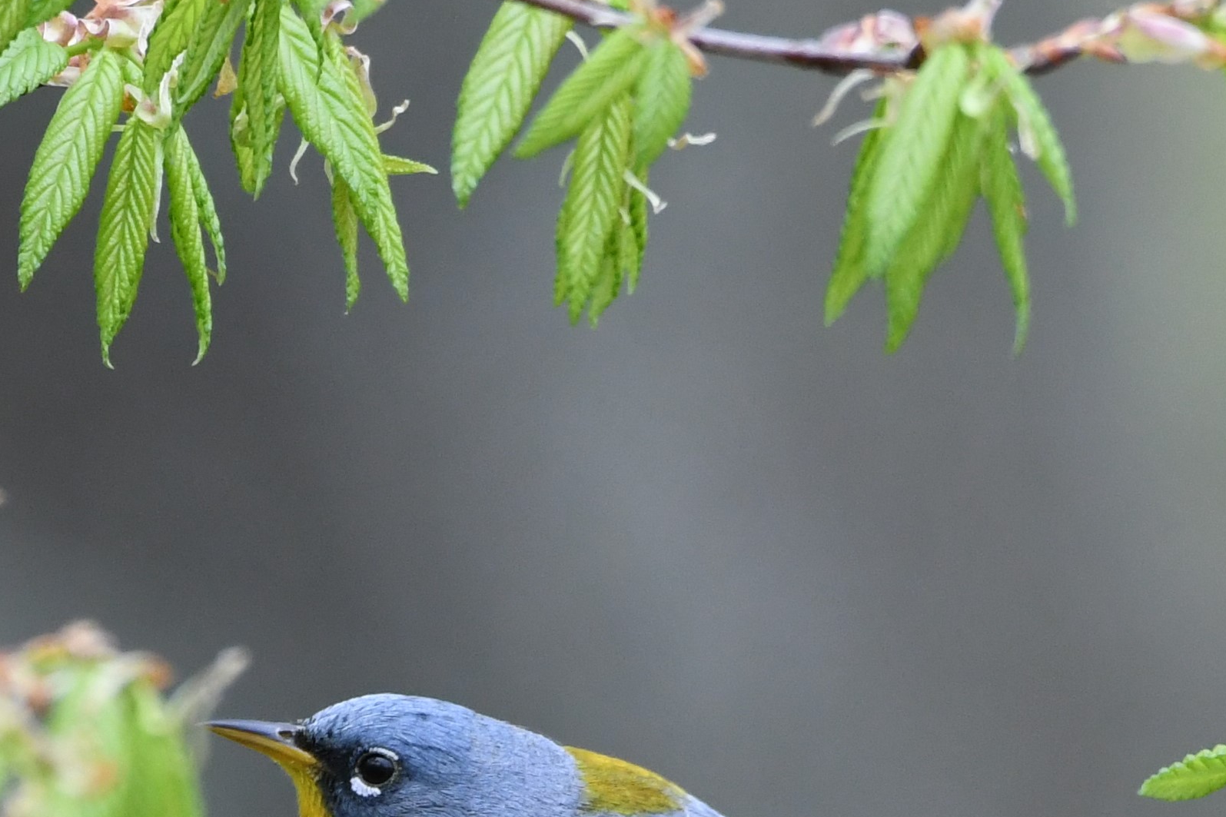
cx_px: 720
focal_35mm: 2503
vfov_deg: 0.5
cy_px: 993
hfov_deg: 0.8
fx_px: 85226
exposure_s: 1/200
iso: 1250
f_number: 6.3
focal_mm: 600
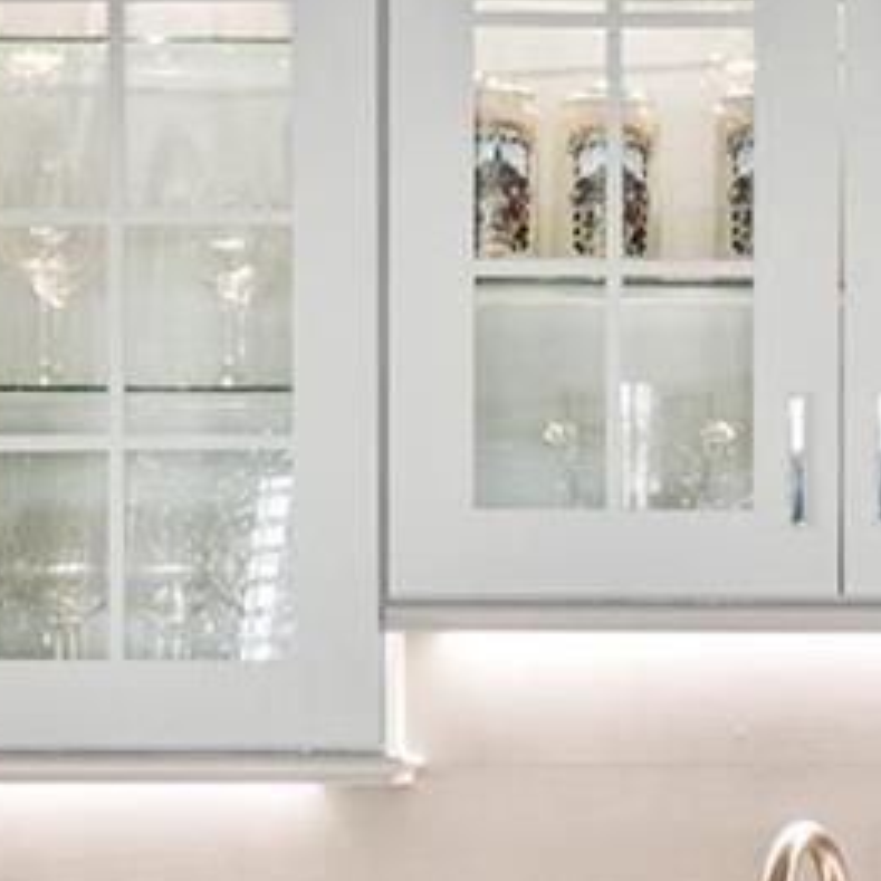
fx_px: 5356
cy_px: 864
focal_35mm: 186
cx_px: 807
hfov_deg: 9.4
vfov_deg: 9.3
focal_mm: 18
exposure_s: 1/3
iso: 400
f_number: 6.3
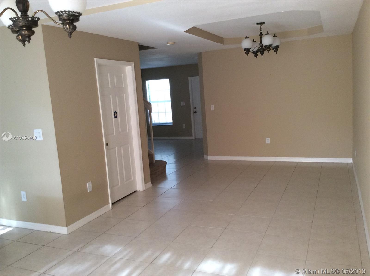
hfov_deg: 56.9
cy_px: 138
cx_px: 185
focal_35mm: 32
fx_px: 341
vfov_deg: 44.0
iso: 80
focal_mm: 3.3
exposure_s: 1/24
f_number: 2.4
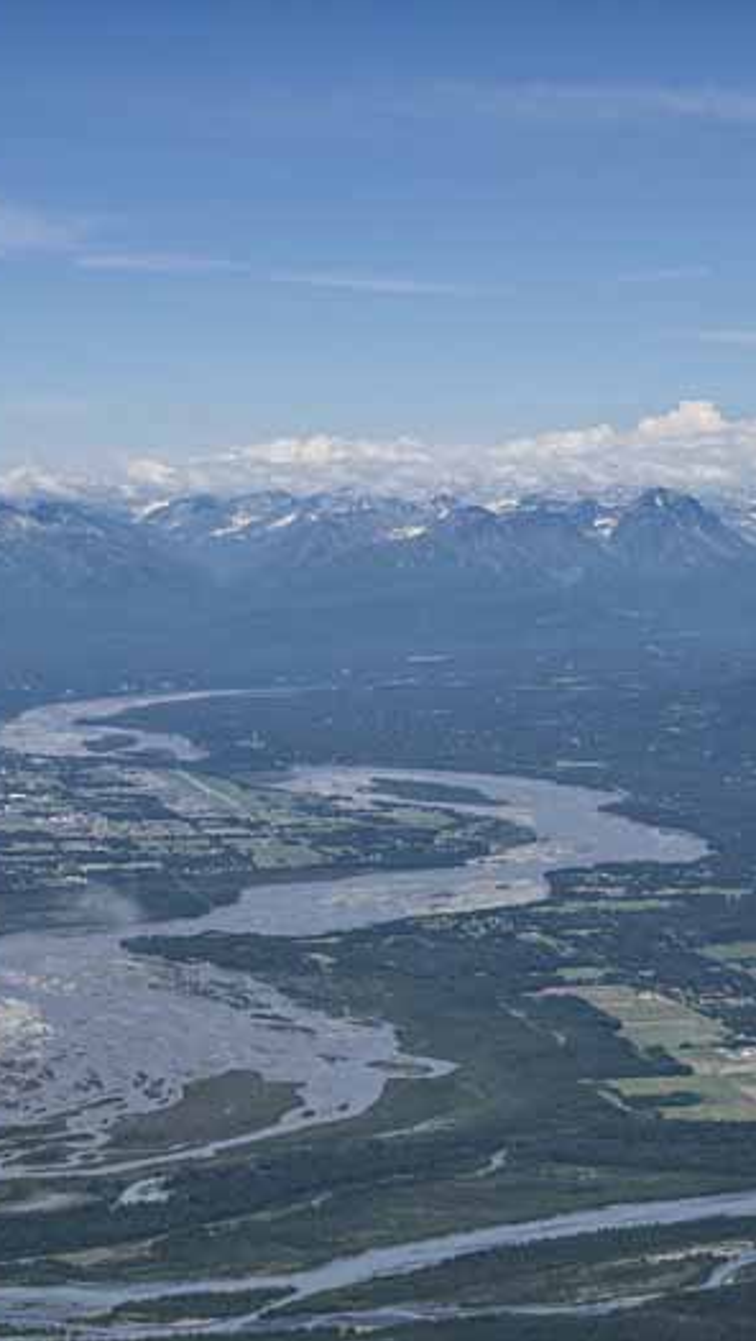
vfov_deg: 28.2
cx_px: 291
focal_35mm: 75
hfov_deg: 16.1
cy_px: 677
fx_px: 2668
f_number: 6.3
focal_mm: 47
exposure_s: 1/1600
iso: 100
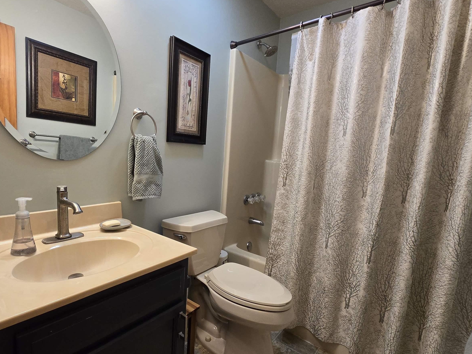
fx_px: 232
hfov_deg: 90.0
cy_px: 184
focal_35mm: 17
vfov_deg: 74.7
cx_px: 191
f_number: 2.2
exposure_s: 1/60
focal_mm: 2.2
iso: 320
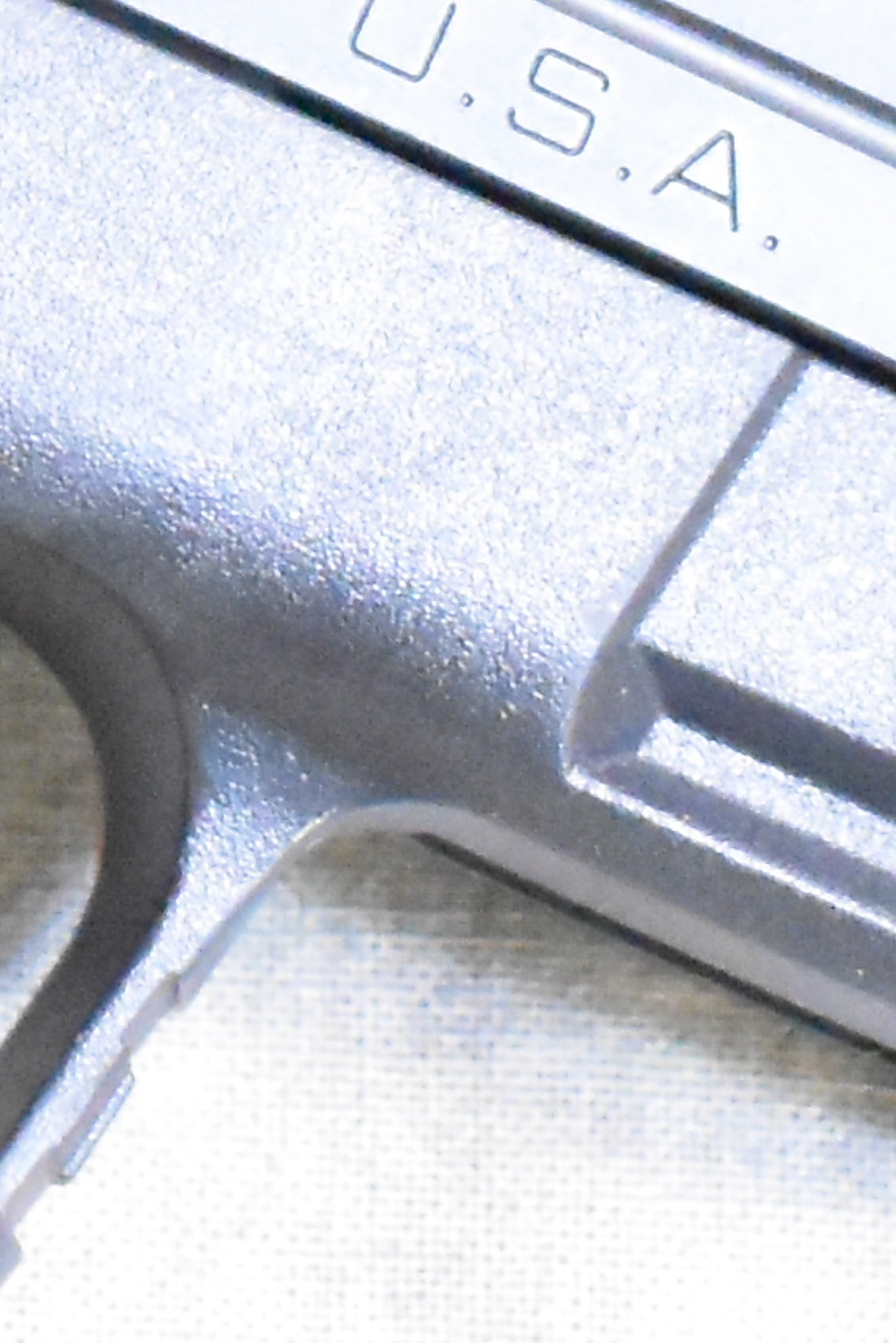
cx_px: -860
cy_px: 60
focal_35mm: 255
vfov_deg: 8.0
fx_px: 9515
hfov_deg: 5.3
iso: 12800
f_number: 3.8
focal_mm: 24
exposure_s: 1/125
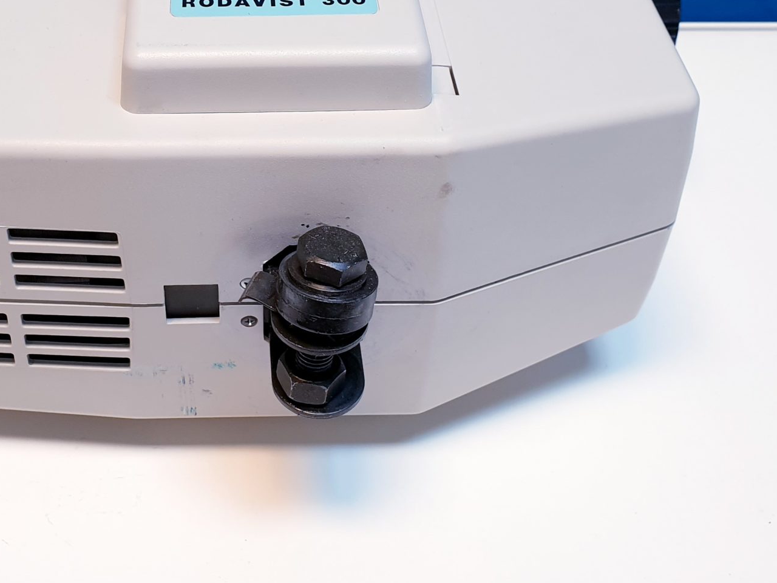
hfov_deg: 36.4
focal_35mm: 52
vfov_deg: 27.7
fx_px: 1167
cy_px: 153
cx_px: 249
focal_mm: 4.3
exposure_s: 1/50
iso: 80
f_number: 2.4
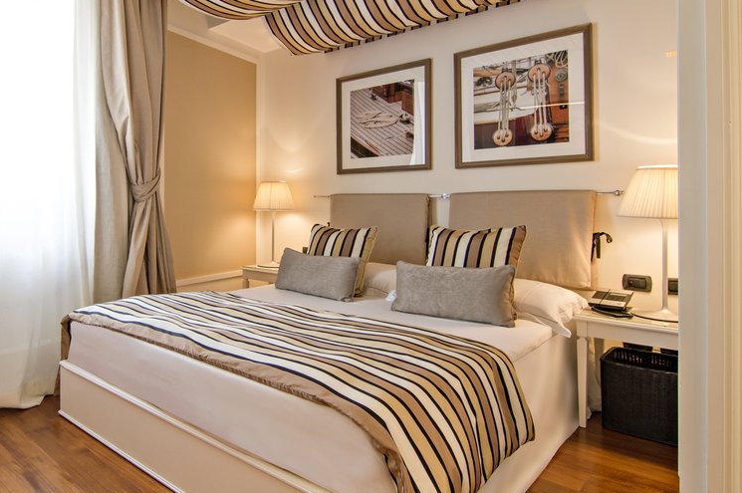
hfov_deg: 74.2
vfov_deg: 55.5
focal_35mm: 23
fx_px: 467
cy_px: 214
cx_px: 238
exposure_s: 1/6
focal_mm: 11
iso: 200
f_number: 9
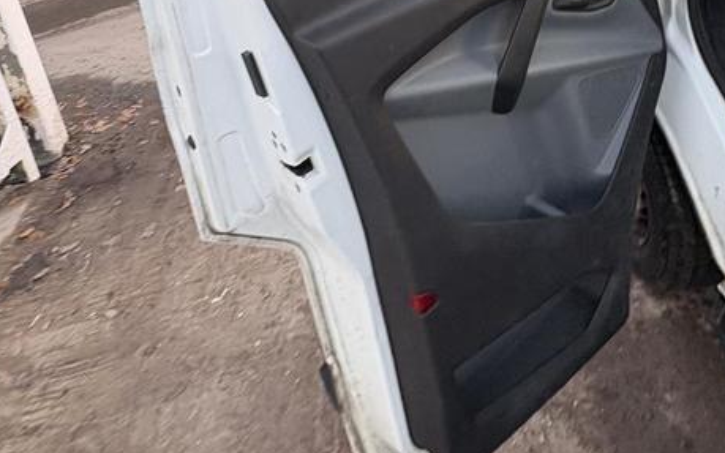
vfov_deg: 36.5
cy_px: -46
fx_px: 573
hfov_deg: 64.6
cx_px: 363
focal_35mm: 29
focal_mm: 2.22
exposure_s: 1/82
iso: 250
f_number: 2.2
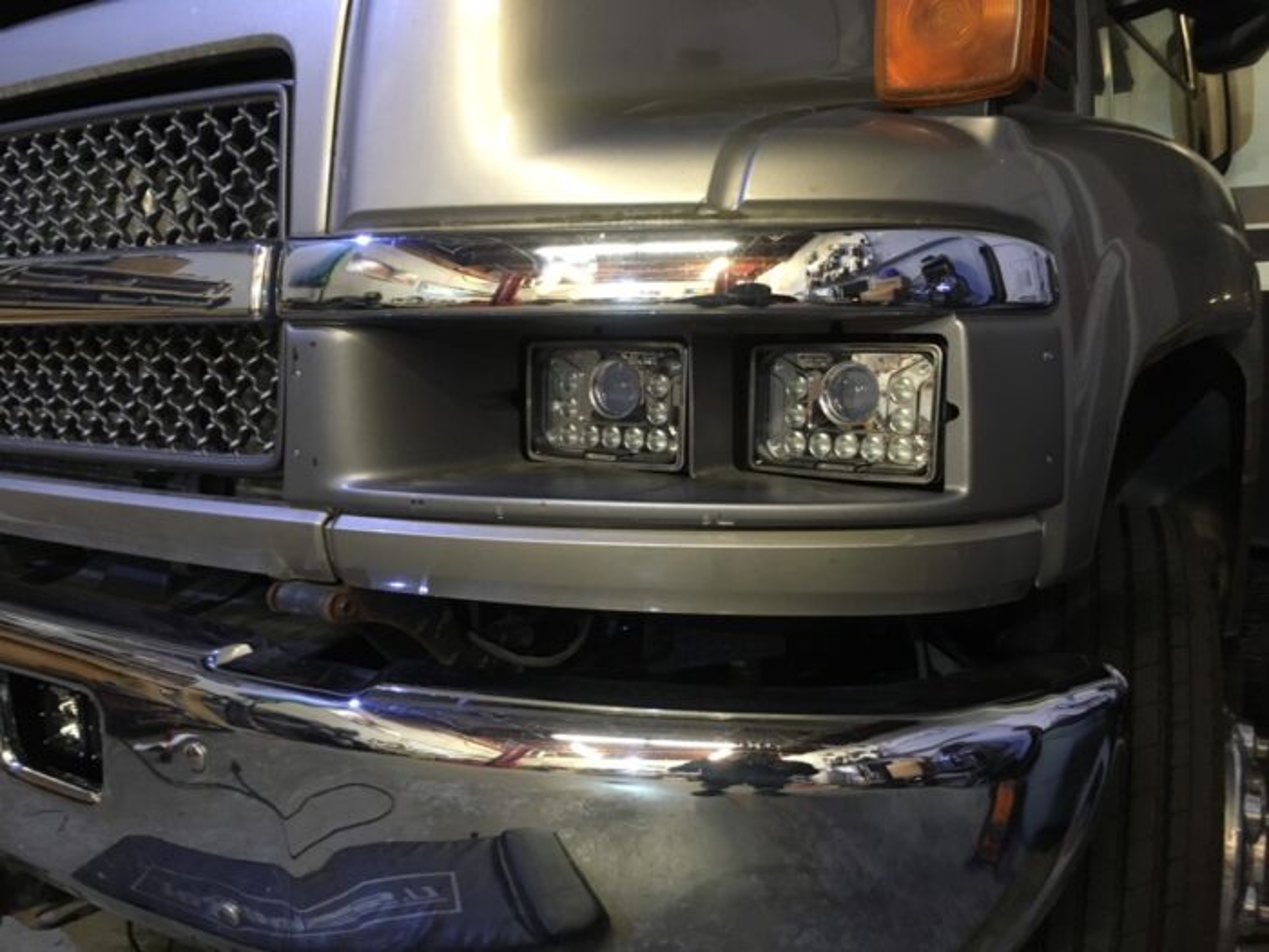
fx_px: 1063
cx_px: 634
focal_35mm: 29
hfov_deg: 61.7
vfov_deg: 48.2
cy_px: 476
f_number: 2.2
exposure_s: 1/17
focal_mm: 4.15
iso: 200
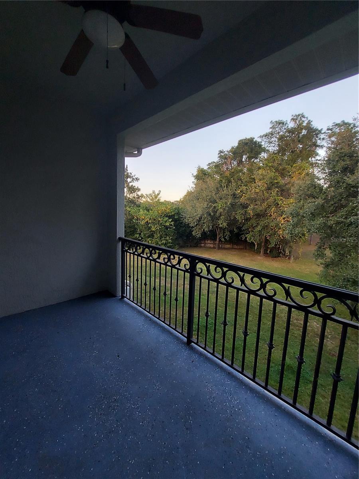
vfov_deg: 106.2
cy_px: 240
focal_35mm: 13
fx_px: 180
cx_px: 180
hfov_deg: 89.9
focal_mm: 1.74
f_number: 2.2
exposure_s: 1/50
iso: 64
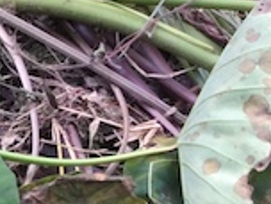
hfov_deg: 9.6
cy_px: 254
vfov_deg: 7.2
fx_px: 1597
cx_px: -50
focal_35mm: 204
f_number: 2.4
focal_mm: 3.3
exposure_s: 1/138
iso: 25
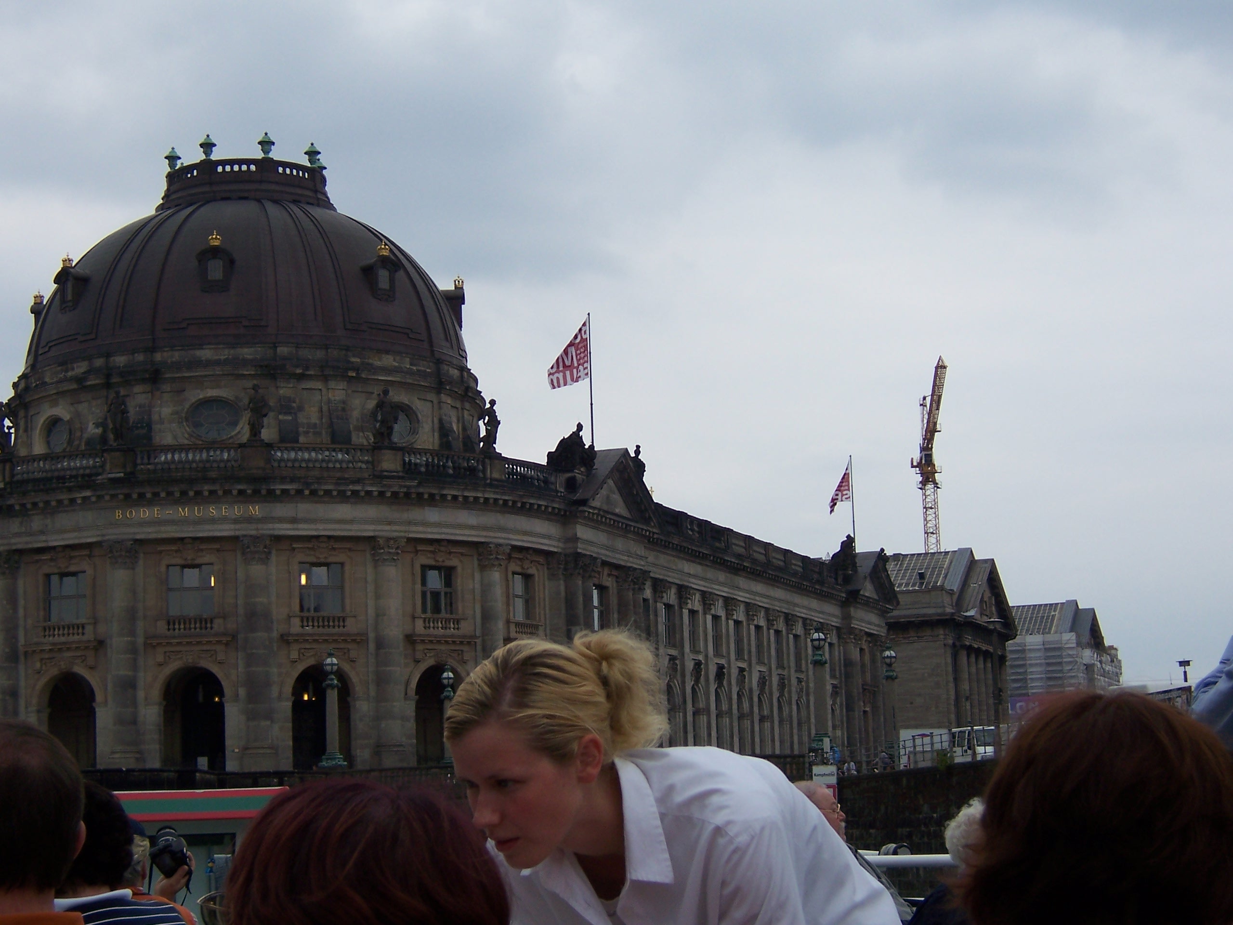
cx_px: 616
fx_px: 2351
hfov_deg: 29.4
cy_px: 462
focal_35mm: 66
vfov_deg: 22.3
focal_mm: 11
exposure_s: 1/350
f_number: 4
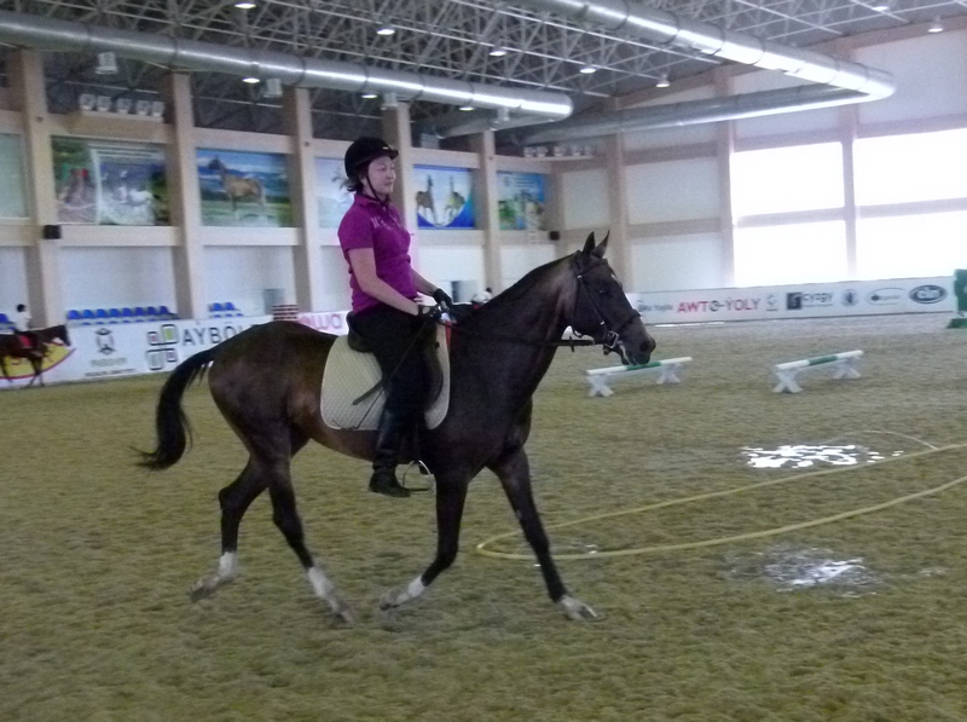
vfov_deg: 38.6
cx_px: 484
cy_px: 361
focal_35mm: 37
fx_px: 1032
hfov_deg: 50.2
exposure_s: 1/160
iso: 800
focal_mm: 6.3
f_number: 3.1
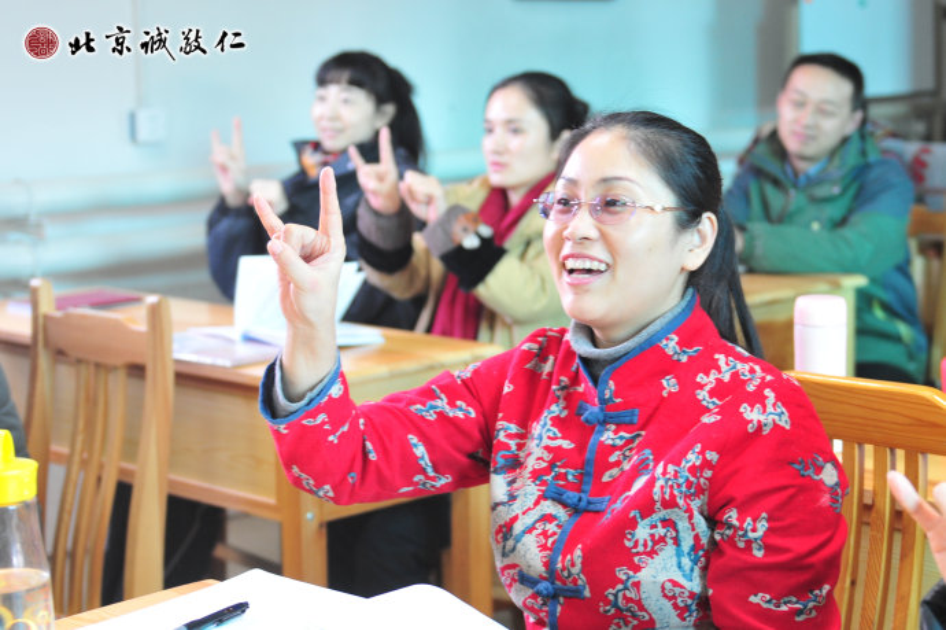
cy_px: 315
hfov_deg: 35.1
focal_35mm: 57
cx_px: 473
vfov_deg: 23.7
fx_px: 1497
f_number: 2.8
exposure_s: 1/20
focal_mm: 38
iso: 320
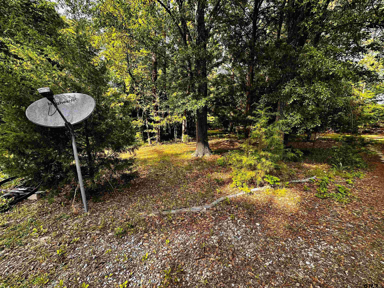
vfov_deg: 85.7
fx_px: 155
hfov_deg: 102.1
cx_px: 192
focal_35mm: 14
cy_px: 144
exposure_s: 1/221
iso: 40
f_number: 2.2
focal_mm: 2.22
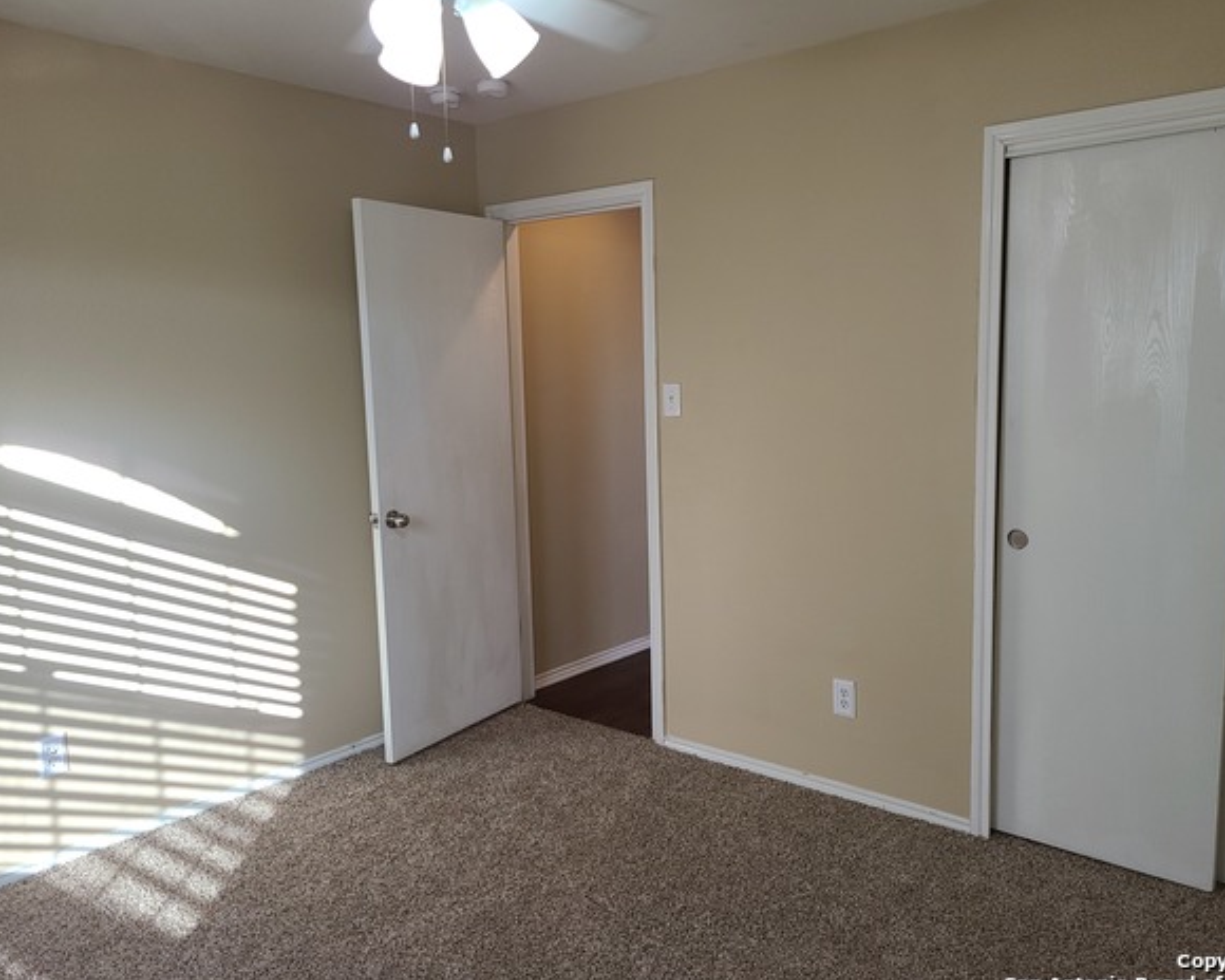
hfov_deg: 62.1
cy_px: 490
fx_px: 1015
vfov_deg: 51.5
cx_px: 665
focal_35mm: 28
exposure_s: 1/120
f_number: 1.8
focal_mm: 5.4
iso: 80
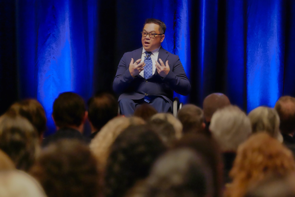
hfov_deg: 6.9
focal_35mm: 300
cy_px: 98
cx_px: 148
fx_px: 2458
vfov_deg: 4.6
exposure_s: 1/320
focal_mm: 300
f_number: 5.6
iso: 12800
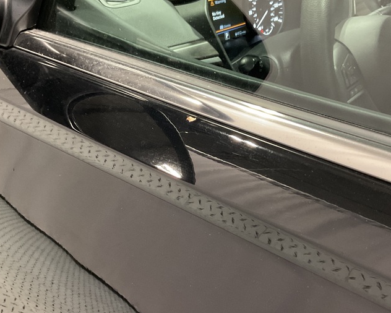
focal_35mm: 43
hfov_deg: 42.8
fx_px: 498
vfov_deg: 34.8
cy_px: 192
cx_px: 219
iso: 200
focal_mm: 3
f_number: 1.8
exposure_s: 1/33
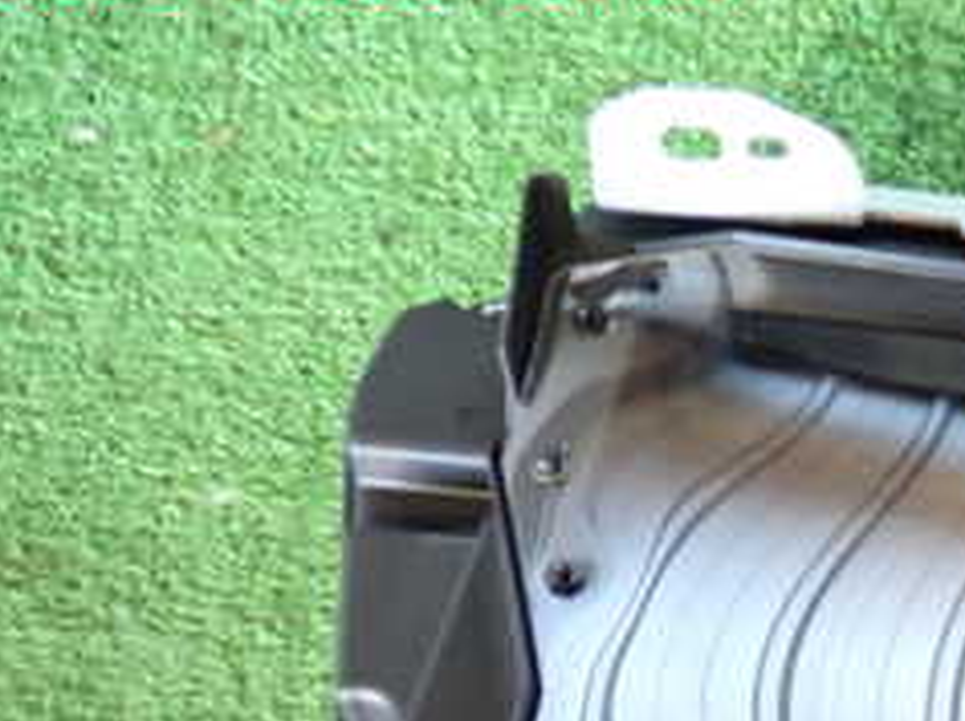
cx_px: 1205
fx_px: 1976
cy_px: 835
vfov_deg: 19.6
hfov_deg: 24.4
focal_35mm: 71
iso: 400
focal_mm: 5.05
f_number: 2.2
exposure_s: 1/30
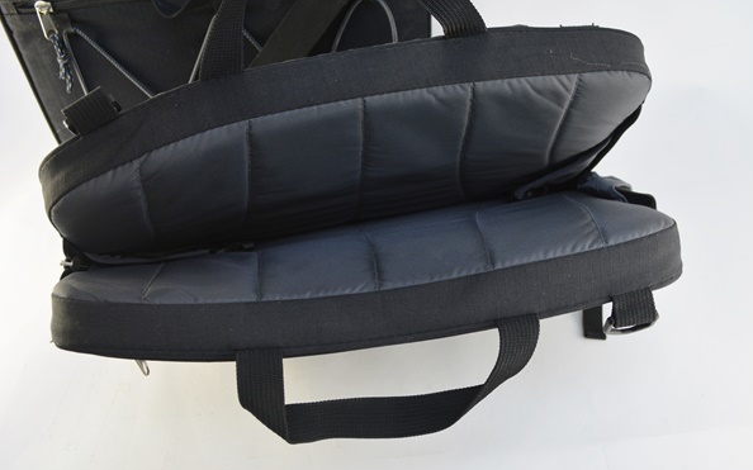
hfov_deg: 56.7
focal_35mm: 34
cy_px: 232
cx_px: 379
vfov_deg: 37.3
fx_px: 698
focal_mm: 22
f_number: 5.6
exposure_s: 1/125
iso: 400
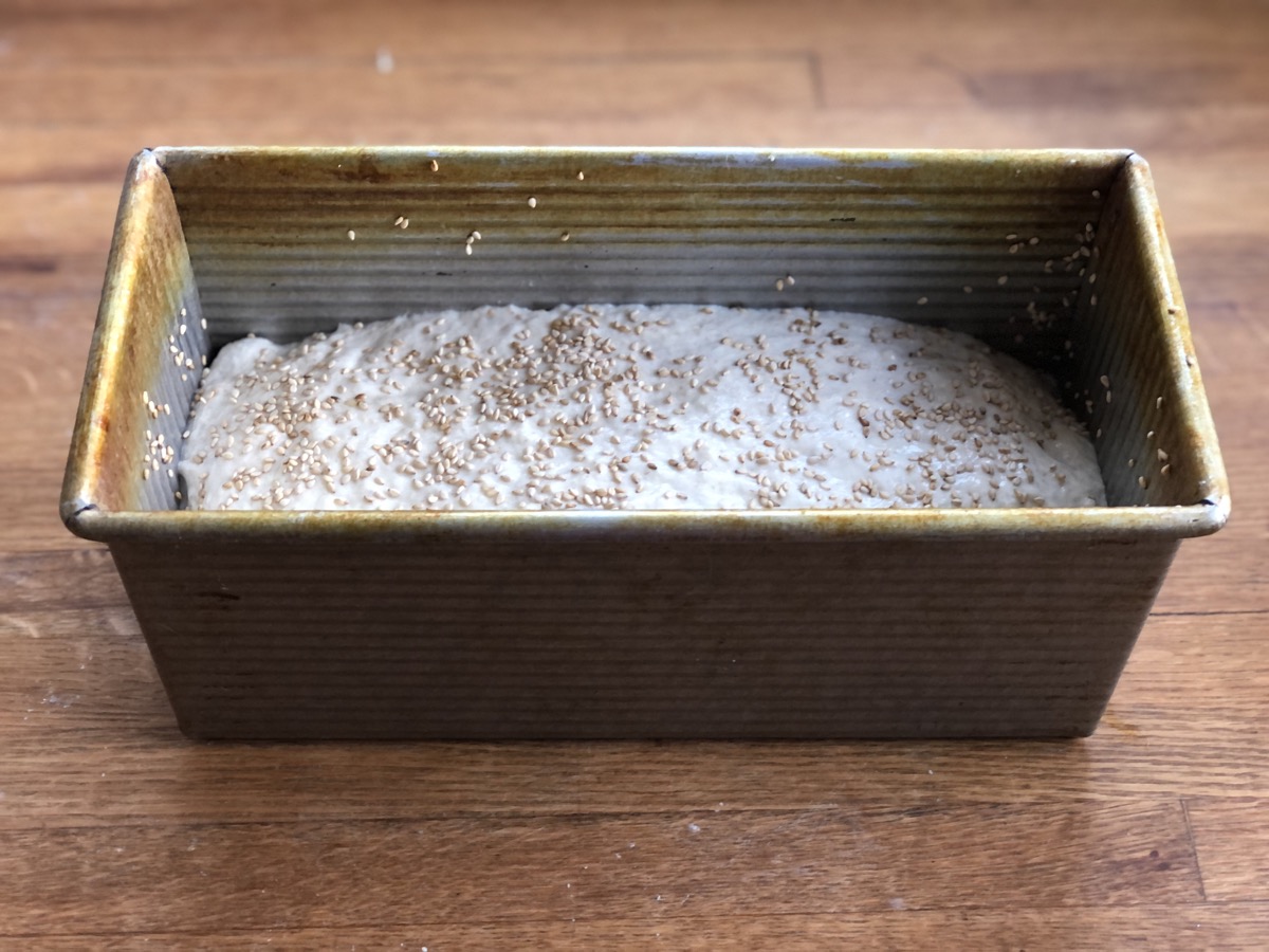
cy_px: 476
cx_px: 634
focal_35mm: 57
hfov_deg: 33.8
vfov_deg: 25.7
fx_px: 2090
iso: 100
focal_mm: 6.6
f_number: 2.8
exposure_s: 1/30
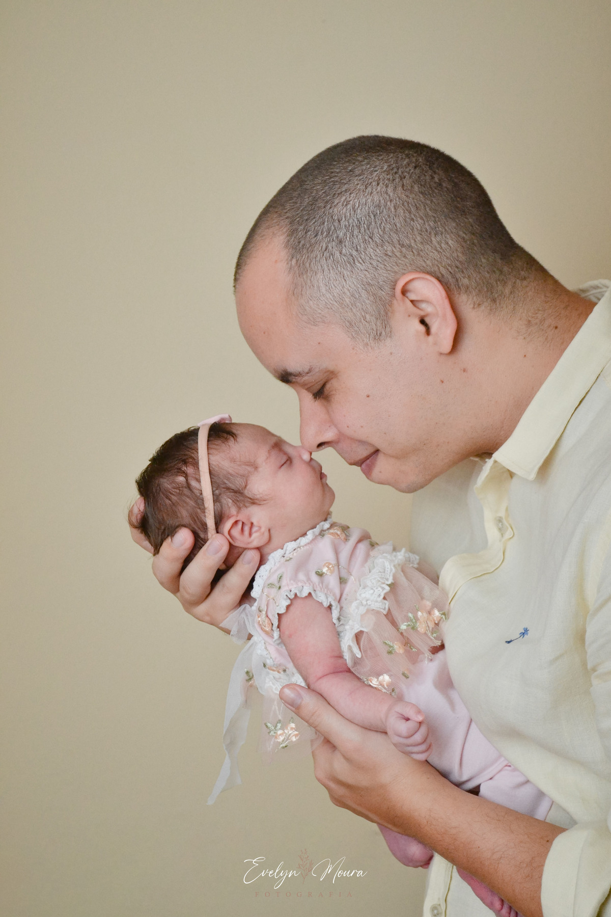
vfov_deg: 29.9
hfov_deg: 20.2
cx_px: 306
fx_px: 1718
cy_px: 458
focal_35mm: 68
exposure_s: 1/200
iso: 800
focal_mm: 45
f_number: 5.3
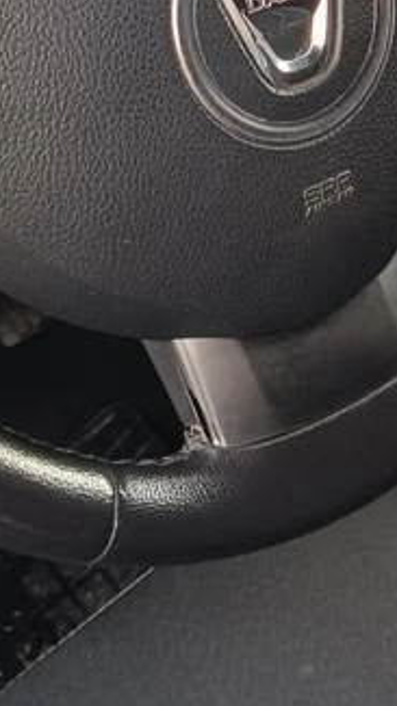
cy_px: -97
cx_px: 440
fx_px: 2006
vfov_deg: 19.1
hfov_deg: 11.1
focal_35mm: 107
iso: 429
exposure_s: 1/101
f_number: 1.88
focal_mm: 5.59
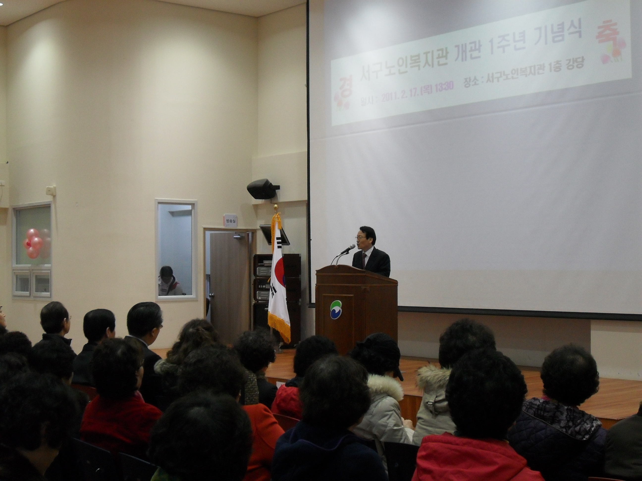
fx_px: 1113
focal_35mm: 60
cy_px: 240
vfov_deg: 24.4
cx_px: 321
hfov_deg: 32.2
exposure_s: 1/45
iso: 200
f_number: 3.7
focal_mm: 10.5
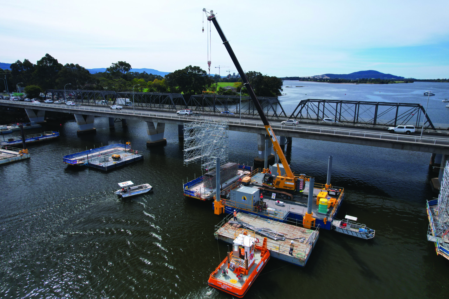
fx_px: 274
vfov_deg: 57.2
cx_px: 224
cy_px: 150
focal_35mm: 22
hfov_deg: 78.6
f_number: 2.8
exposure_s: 1/800
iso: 100
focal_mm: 8.38
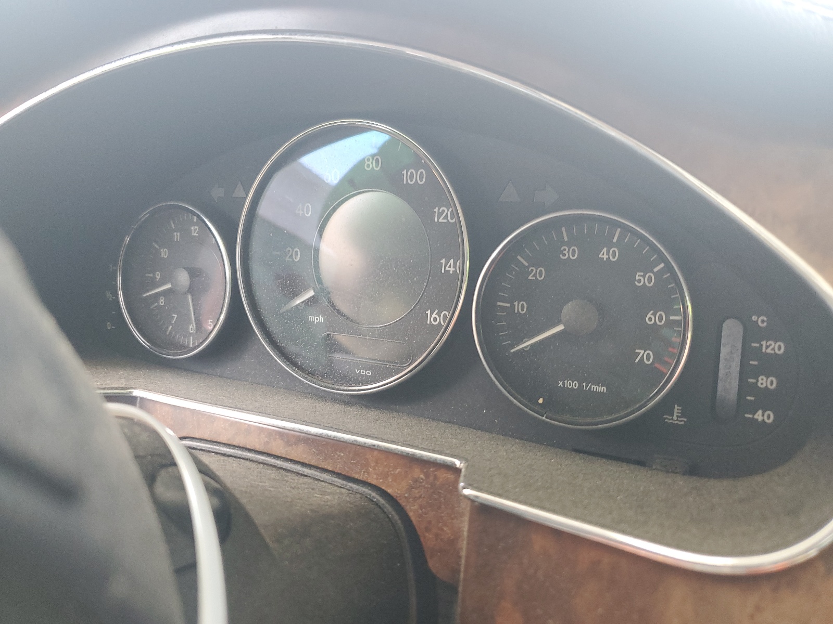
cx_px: 416
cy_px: 312
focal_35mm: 26
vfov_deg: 53.1
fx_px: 626
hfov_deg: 67.3
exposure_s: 1/60.2
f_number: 1.5
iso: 135
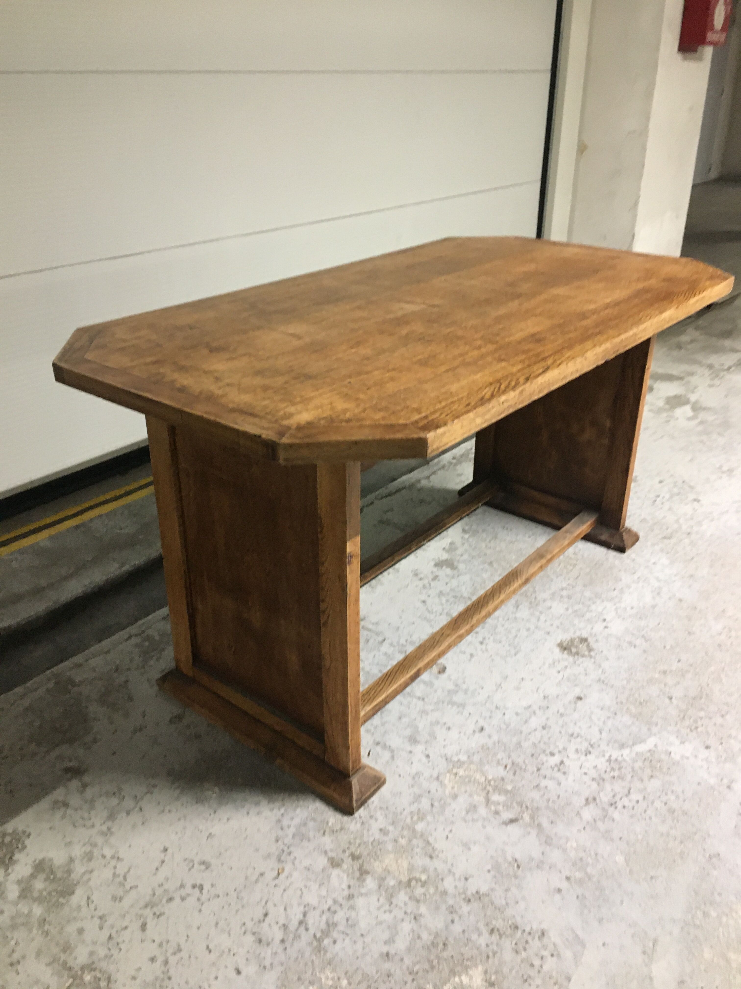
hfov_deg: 48.2
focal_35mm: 29
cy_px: 494
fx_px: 828
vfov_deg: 61.7
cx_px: 370
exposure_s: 1/20
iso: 200
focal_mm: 4.15
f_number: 2.2
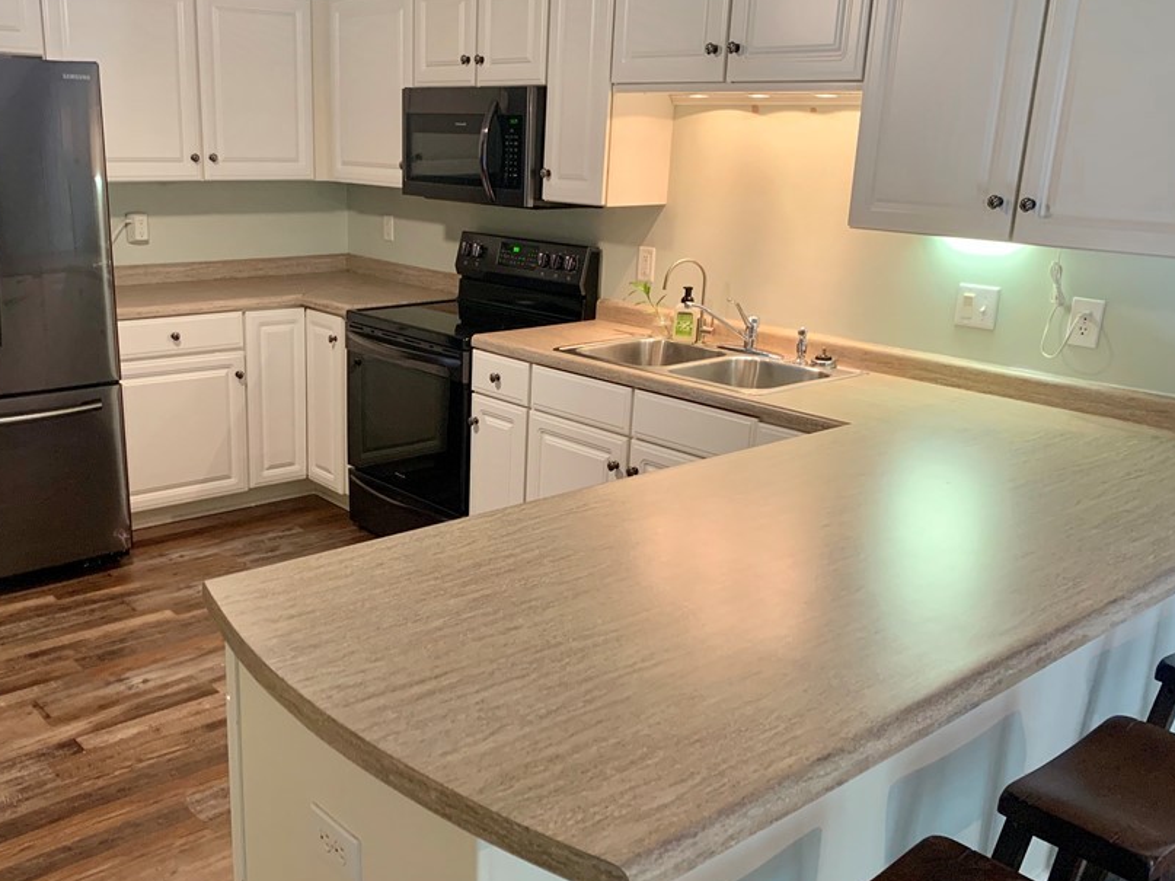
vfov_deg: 42.9
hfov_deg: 54.9
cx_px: 469
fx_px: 1120
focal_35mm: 33
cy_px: 482
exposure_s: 1/60
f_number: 1.8
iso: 320
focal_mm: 4.25
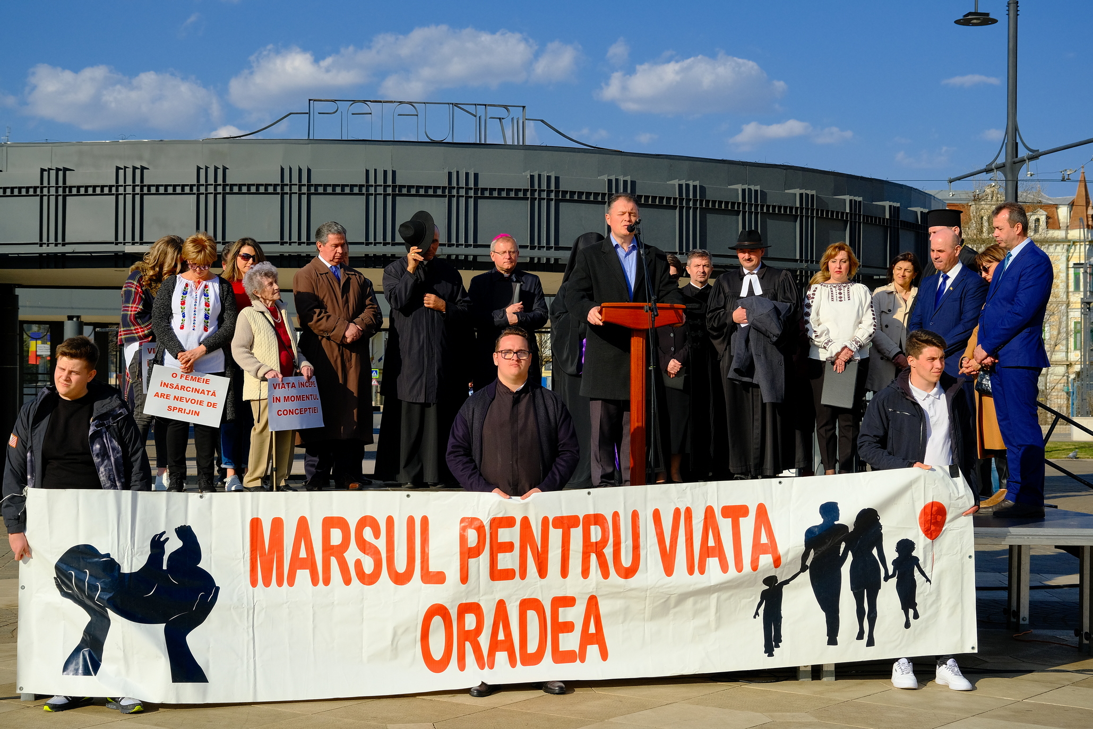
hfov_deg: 35.6
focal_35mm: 56
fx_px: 1700
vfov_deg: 24.2
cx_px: 546
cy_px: 364
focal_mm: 37.6
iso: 320
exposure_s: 1/1300
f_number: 5.6
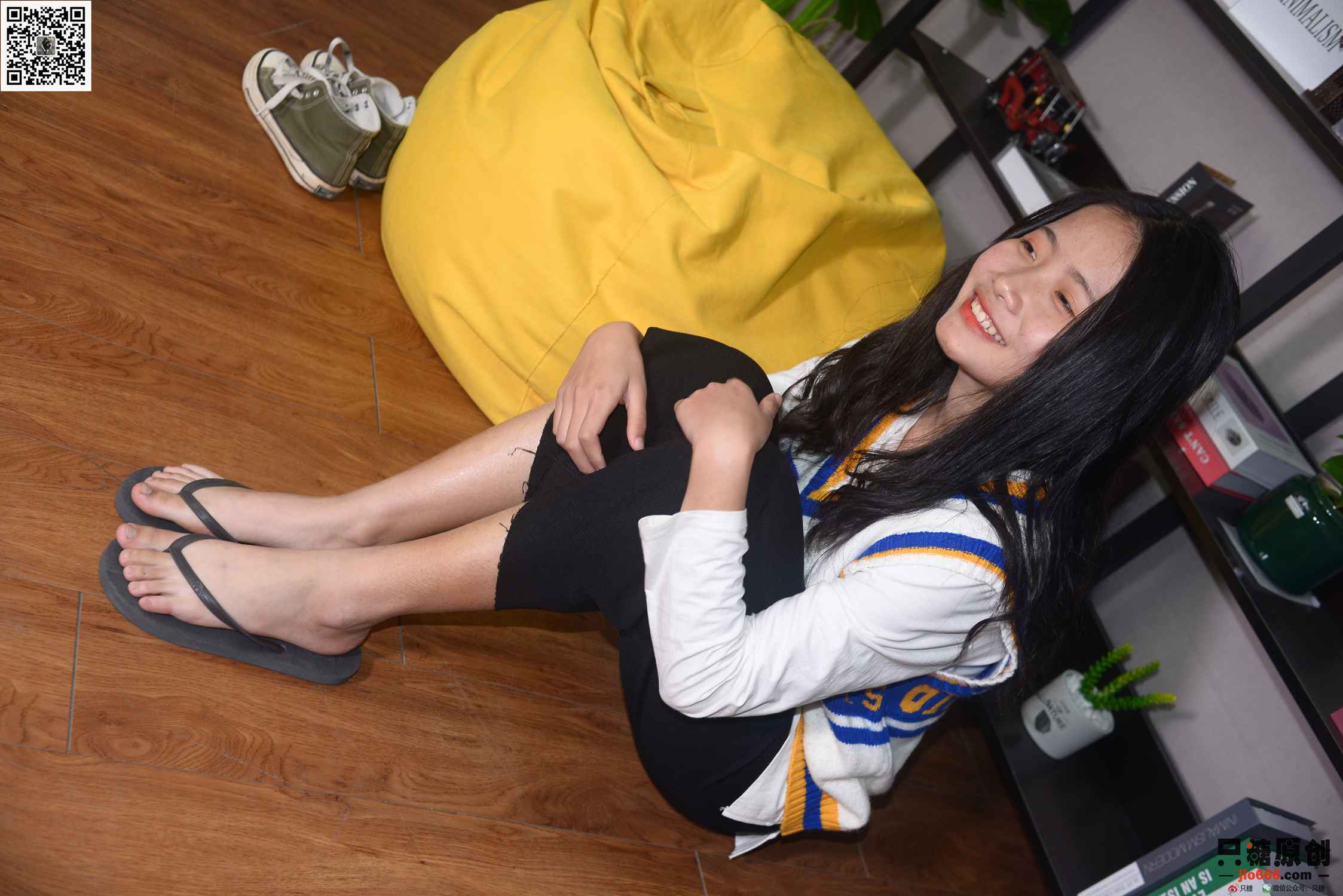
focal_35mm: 35
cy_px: 448
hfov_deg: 54.4
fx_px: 1306
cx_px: 672
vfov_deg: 37.9
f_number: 5.6
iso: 500
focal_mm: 35
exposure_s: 1/100
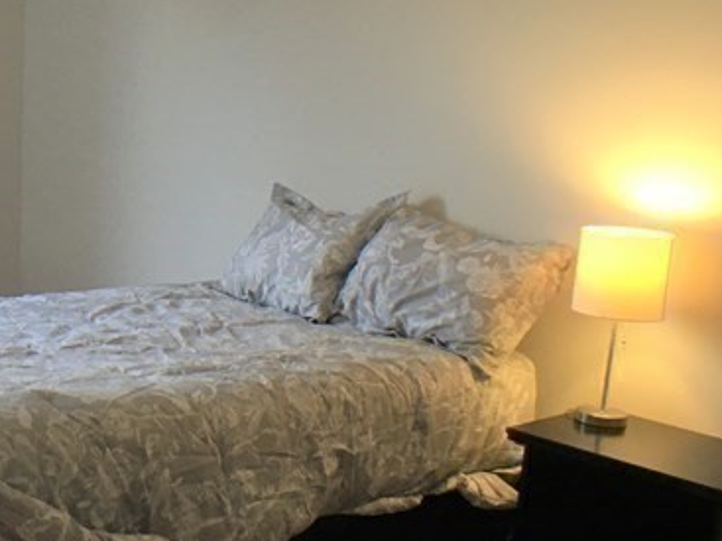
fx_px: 1689
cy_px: 366
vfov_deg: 18.1
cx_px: 122
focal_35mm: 81
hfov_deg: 23.7
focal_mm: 4.15
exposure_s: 1/30
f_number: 2.2
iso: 40
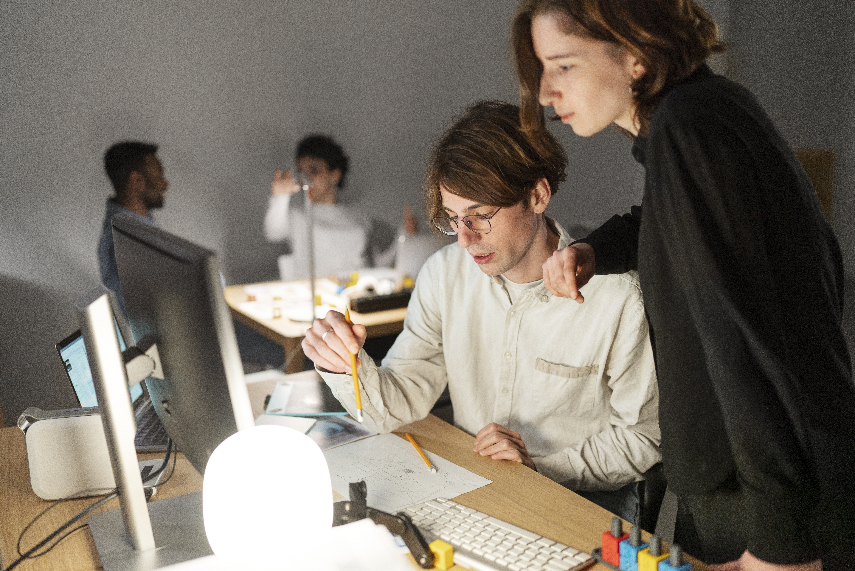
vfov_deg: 37.9
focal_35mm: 35
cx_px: 428
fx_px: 831
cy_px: 286
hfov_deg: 54.4
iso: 800
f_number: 1.4
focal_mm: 35
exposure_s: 1/250
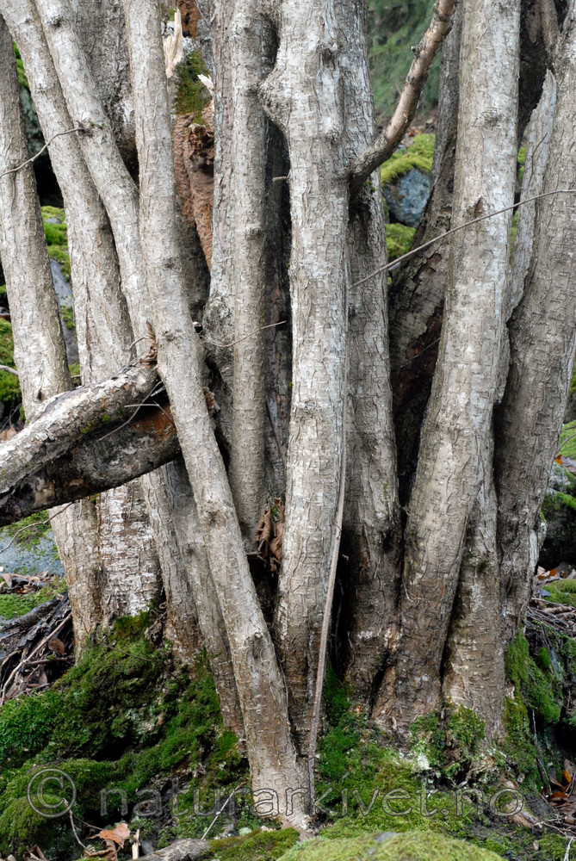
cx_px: 288
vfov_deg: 22.6
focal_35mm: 90
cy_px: 430
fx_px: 2155
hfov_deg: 15.2
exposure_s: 1/10
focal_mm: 60
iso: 800
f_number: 11
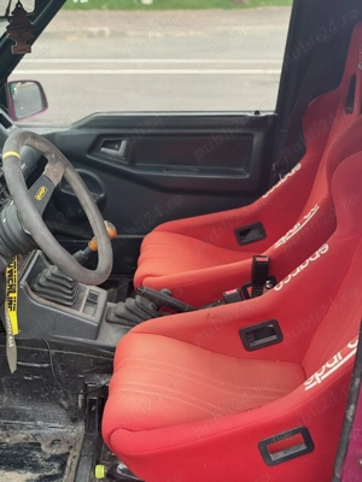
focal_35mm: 48
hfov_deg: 30.3
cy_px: 241
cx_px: 181
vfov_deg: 39.7
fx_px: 669
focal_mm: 6.76
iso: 100
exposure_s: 1/83
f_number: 1.78
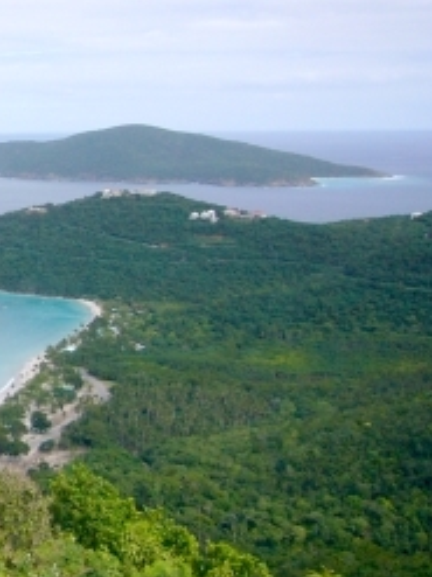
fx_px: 1132
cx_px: -241
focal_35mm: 68
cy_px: 311
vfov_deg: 28.6
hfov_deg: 18.7
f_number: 5.6
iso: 80
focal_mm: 4.6
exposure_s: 1/400
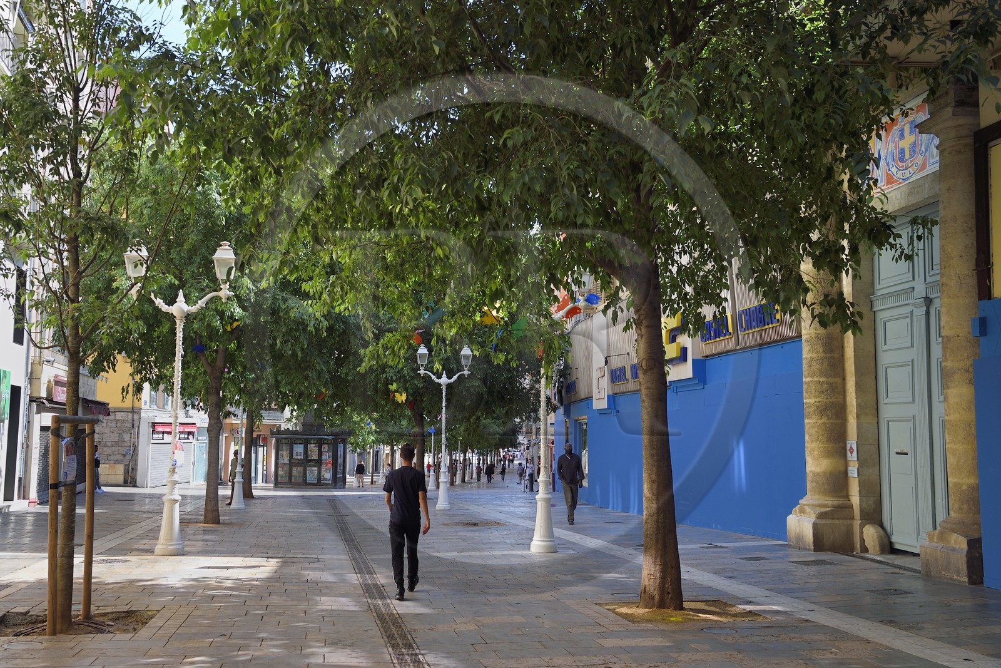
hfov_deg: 53.1
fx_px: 1001
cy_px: 334
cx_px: 500
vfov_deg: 36.9
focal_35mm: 36
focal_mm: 36
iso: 200
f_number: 6.3
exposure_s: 1/250
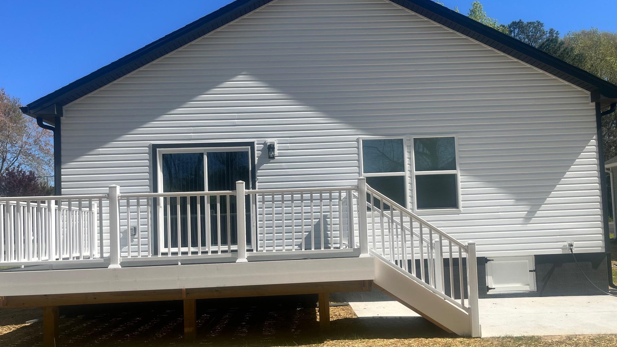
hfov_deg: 61.0
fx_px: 524
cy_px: 195
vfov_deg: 36.6
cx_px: 324
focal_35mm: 32
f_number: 1.6
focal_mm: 5.1
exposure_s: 1/4149
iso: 50
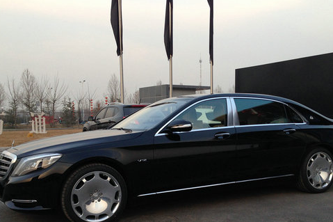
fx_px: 398
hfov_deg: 45.4
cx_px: 176
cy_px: 154
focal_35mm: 43
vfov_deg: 30.8
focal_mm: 4.12
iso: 80
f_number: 2.4
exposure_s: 1/120
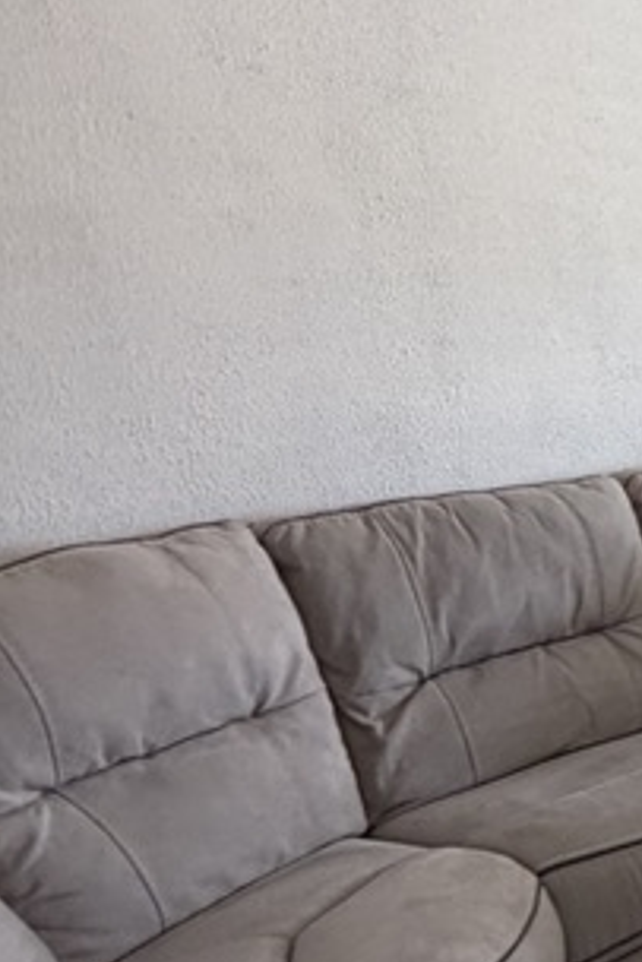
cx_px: 1211
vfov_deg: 39.9
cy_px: 630
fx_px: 1309
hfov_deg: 19.3
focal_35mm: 49
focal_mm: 2.22
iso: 320
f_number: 2.2
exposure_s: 1/106
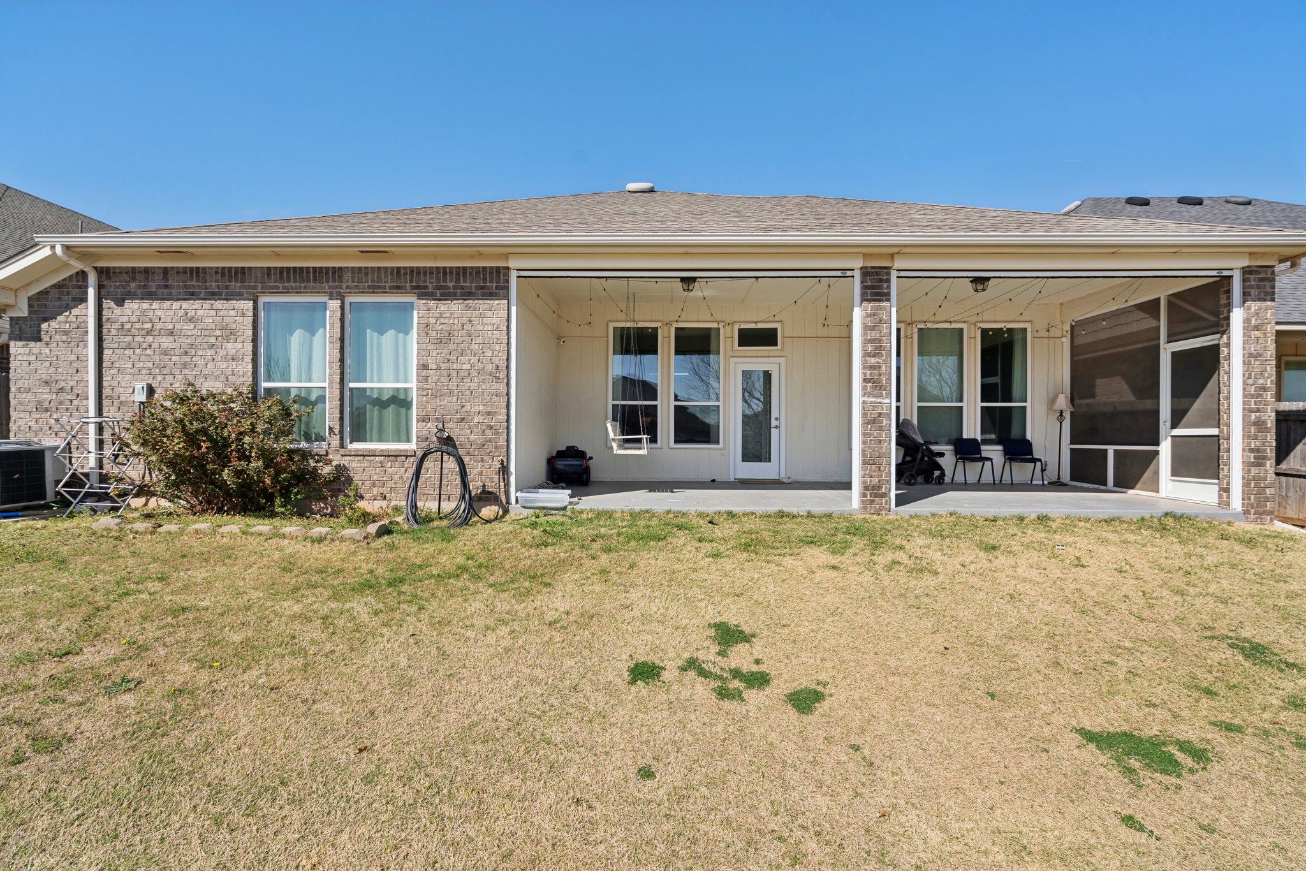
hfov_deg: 96.7
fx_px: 580
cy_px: 436
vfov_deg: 73.8
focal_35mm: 16
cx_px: 653
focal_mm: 16
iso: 200
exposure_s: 1/1000
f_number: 7.1
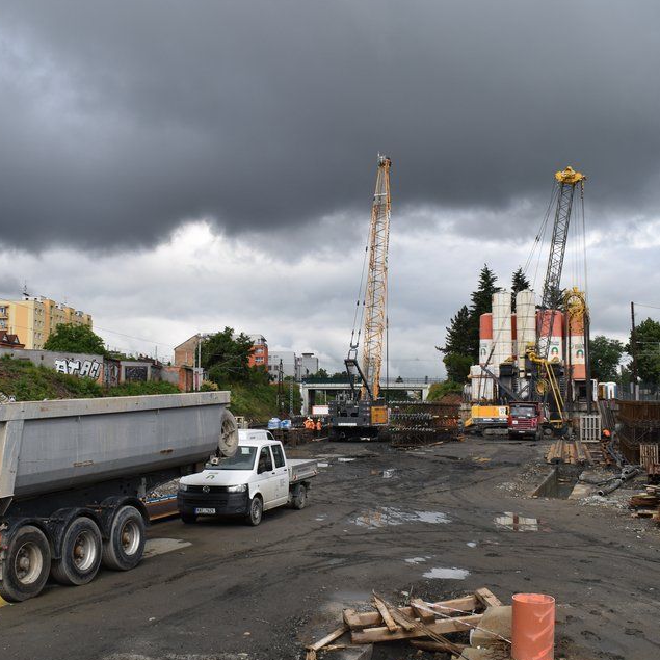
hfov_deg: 44.7
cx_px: 268
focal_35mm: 37
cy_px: 331
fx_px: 798
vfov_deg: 44.9
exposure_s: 1/320
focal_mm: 18
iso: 200
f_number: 9
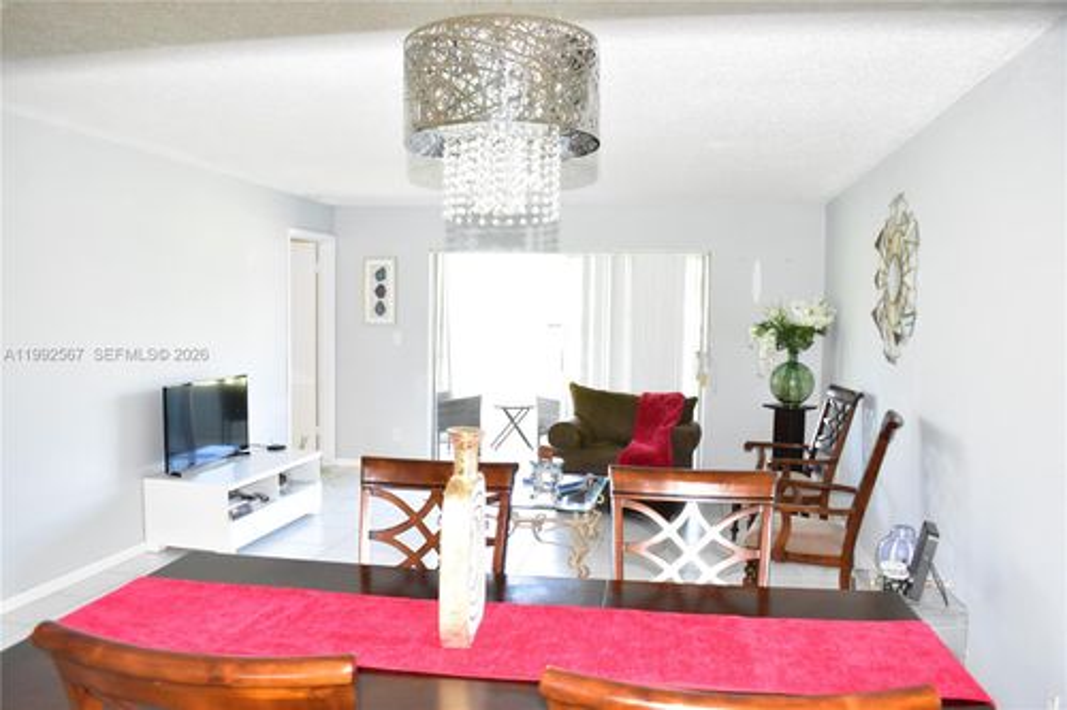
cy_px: 355
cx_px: 534
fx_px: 800
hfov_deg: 67.4
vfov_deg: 47.9
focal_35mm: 27
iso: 3200
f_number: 5.6
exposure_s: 1/60
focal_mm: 18
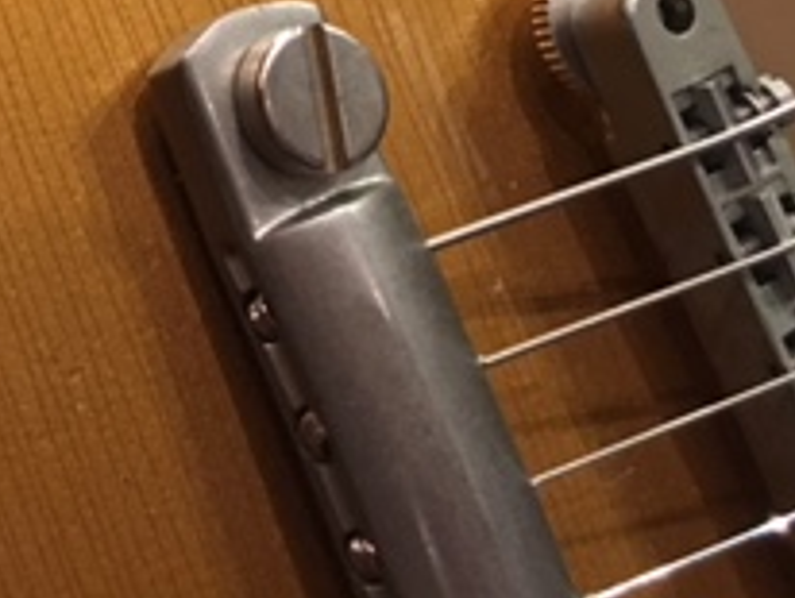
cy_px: -324
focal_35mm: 90
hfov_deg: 20.5
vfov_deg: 15.1
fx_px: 2069
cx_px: -123
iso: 200
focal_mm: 4.15
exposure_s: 1/30
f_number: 2.2
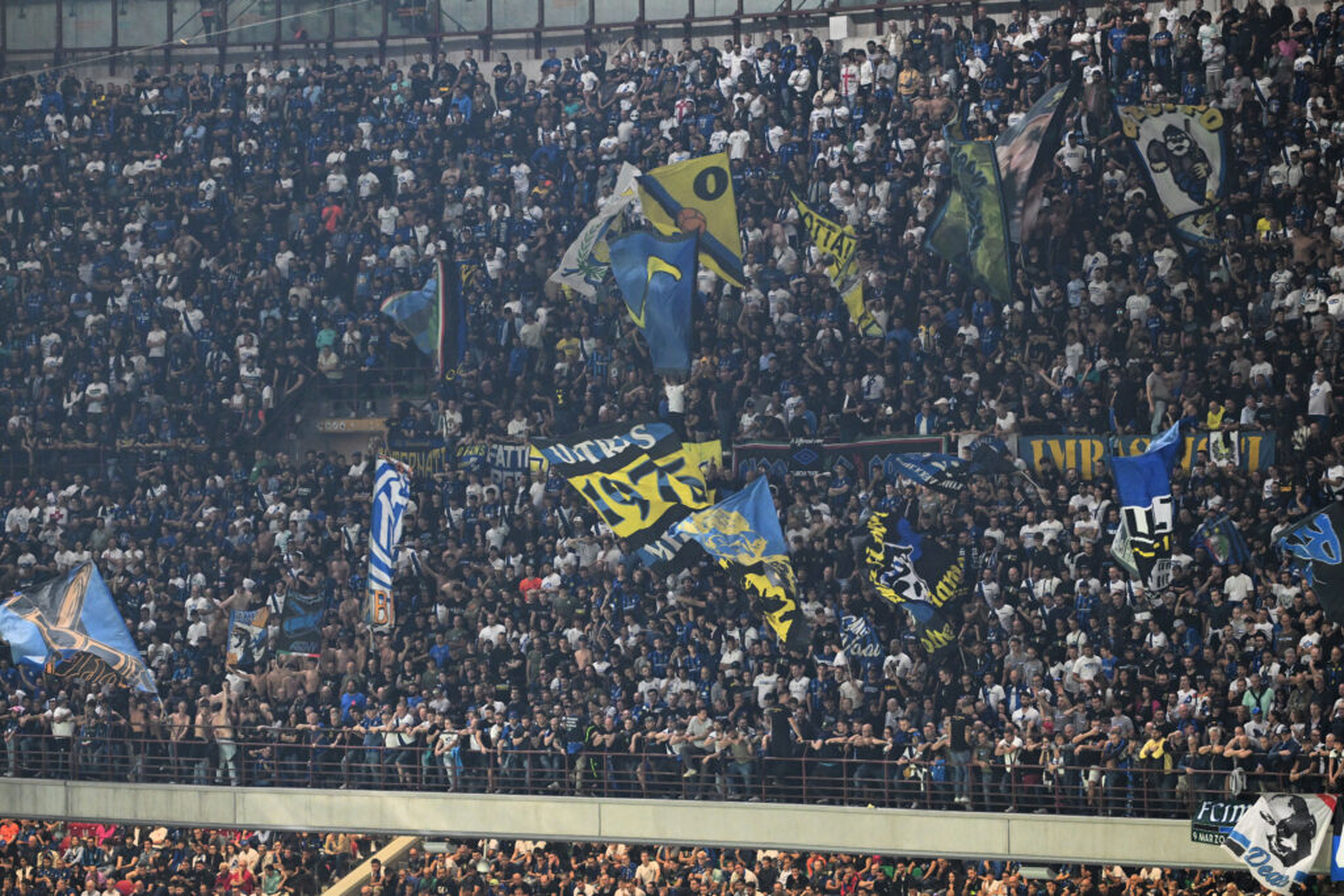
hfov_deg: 11.4
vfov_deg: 7.6
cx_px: 672
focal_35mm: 180
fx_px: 6720
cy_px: 448
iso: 3200
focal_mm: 180
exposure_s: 1/125
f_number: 5.6
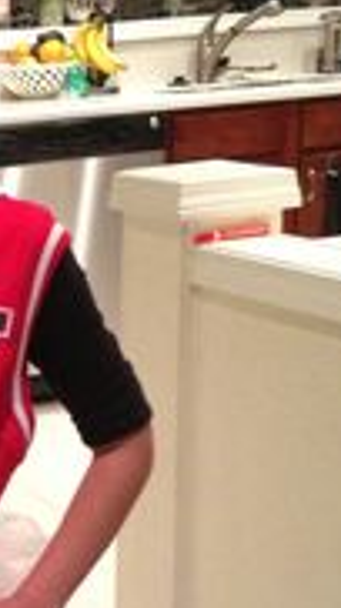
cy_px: 575
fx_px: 1531
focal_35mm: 95
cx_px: -130
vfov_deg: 21.8
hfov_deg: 12.2
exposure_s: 1/15
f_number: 2.4
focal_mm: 4.13
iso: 400
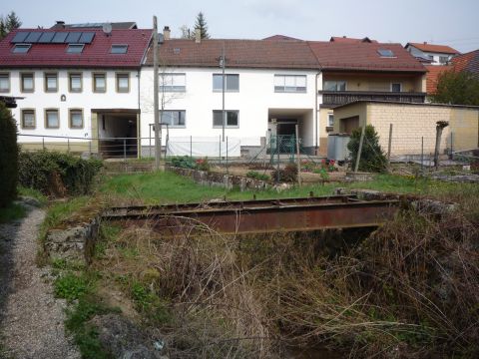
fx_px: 443
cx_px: 240
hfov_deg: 56.8
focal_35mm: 32
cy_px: 180
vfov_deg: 44.2
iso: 100
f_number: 5.6
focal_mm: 5.2
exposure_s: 1/400
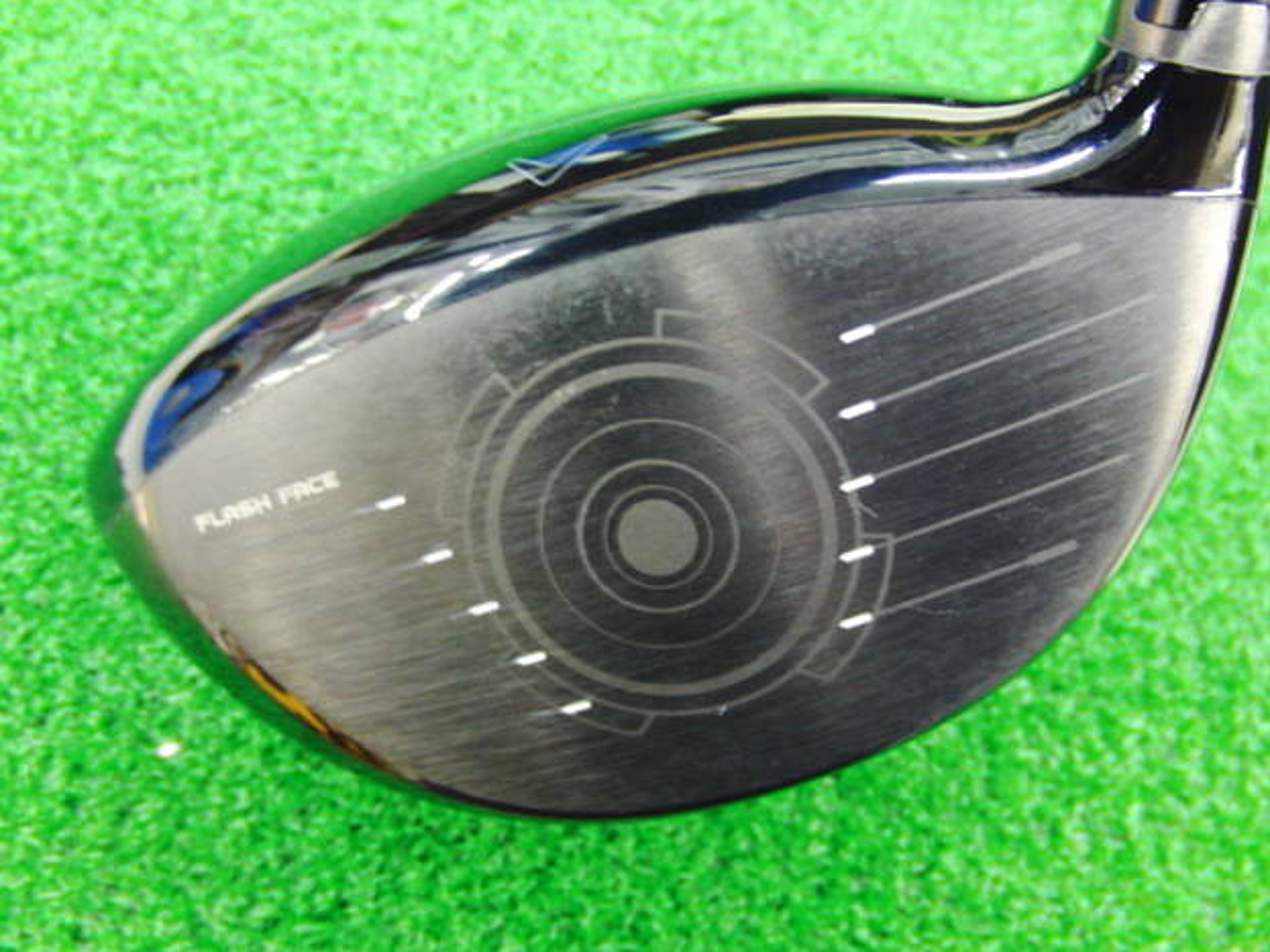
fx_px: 1394
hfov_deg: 49.0
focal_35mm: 38
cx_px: 620
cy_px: 471
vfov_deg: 37.7
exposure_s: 1/8
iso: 400
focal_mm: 6.42
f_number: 3.6
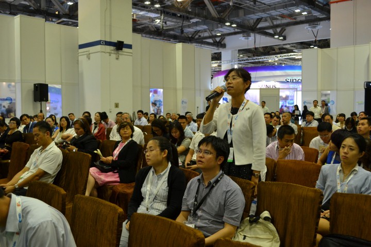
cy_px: 124
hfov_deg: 53.1
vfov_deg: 36.9
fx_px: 371
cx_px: 186
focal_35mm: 36
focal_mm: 24
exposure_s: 1/60
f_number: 4
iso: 1000
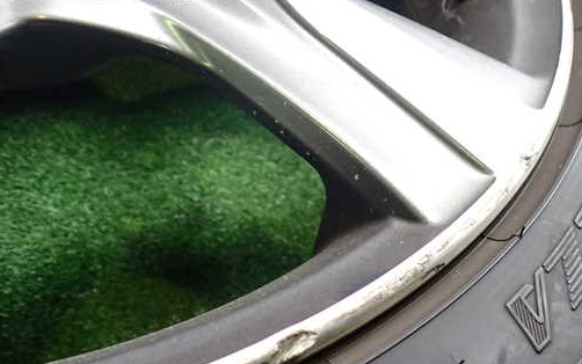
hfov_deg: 51.3
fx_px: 603
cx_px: 334
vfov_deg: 33.4
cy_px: 238
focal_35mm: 38
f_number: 2.3
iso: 400
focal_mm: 5.4
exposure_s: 1/60
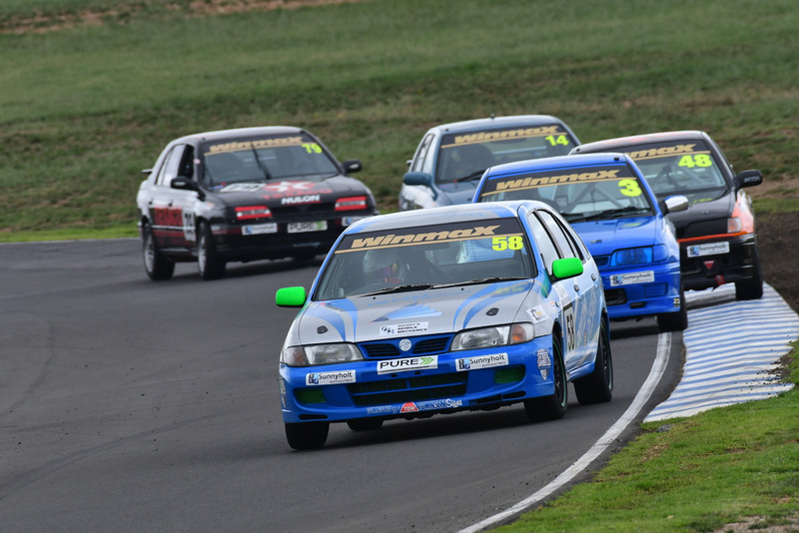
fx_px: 16651
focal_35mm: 750
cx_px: 400
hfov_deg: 2.7
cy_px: 266
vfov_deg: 1.8
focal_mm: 500
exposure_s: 1/640
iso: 500
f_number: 10
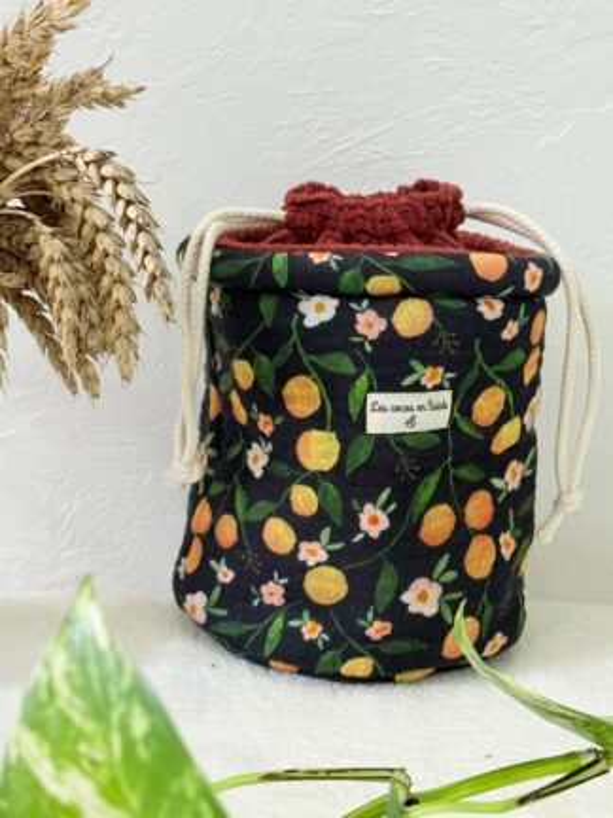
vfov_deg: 39.7
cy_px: 409
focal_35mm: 48
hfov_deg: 30.3
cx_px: 306
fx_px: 1133
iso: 125
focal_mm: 6.76
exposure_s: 1/60
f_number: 1.78
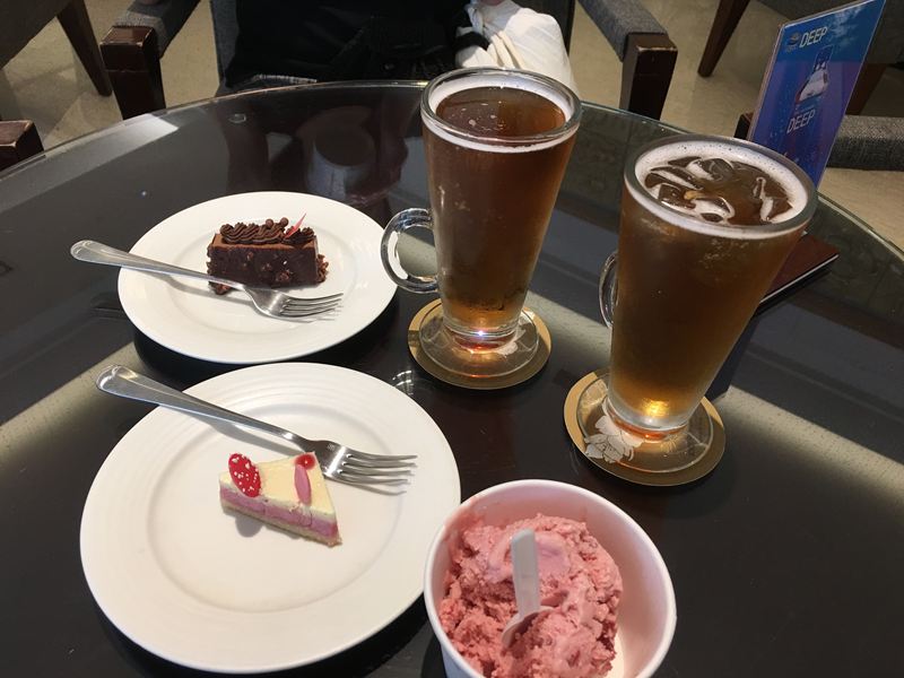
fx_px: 757
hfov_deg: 61.7
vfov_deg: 48.2
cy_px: 339
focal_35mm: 29
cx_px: 452
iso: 32
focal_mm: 4.15
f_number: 2.2
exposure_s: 1/30
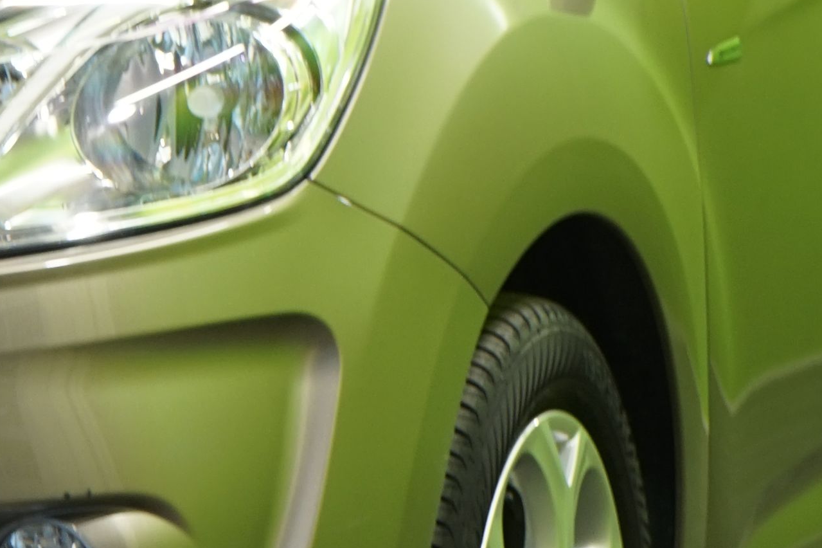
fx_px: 6962
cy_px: 109
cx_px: -188
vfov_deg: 4.5
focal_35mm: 305
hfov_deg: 6.7
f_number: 5.6
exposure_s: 1/15
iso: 320
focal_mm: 65
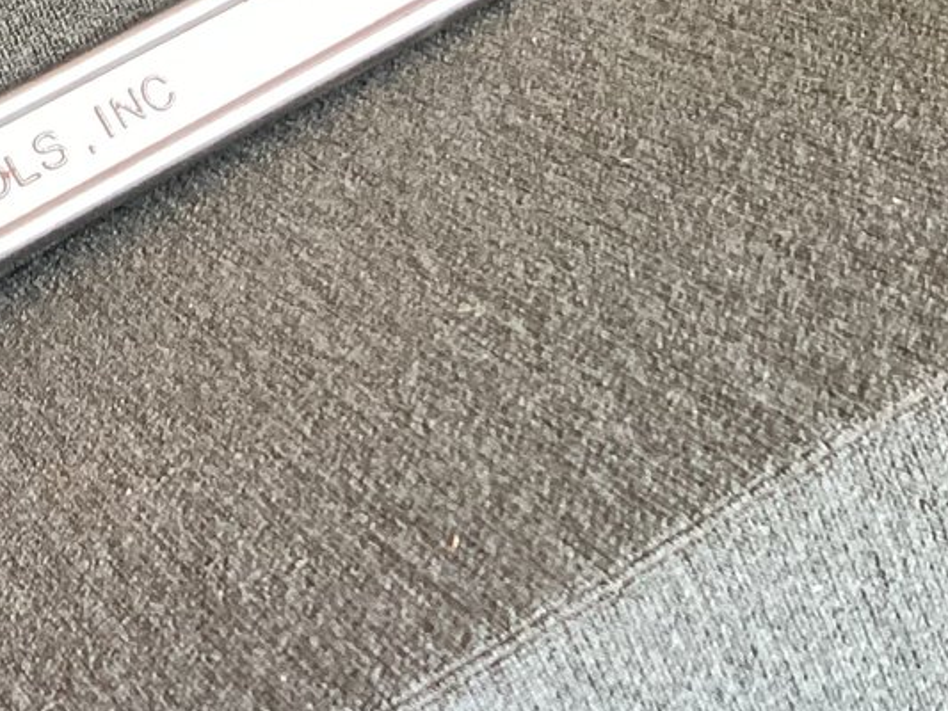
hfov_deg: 19.8
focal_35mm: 88
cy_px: 419
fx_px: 2411
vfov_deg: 16.8
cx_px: -390
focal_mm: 3.3
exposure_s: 1/50
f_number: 2.4
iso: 100
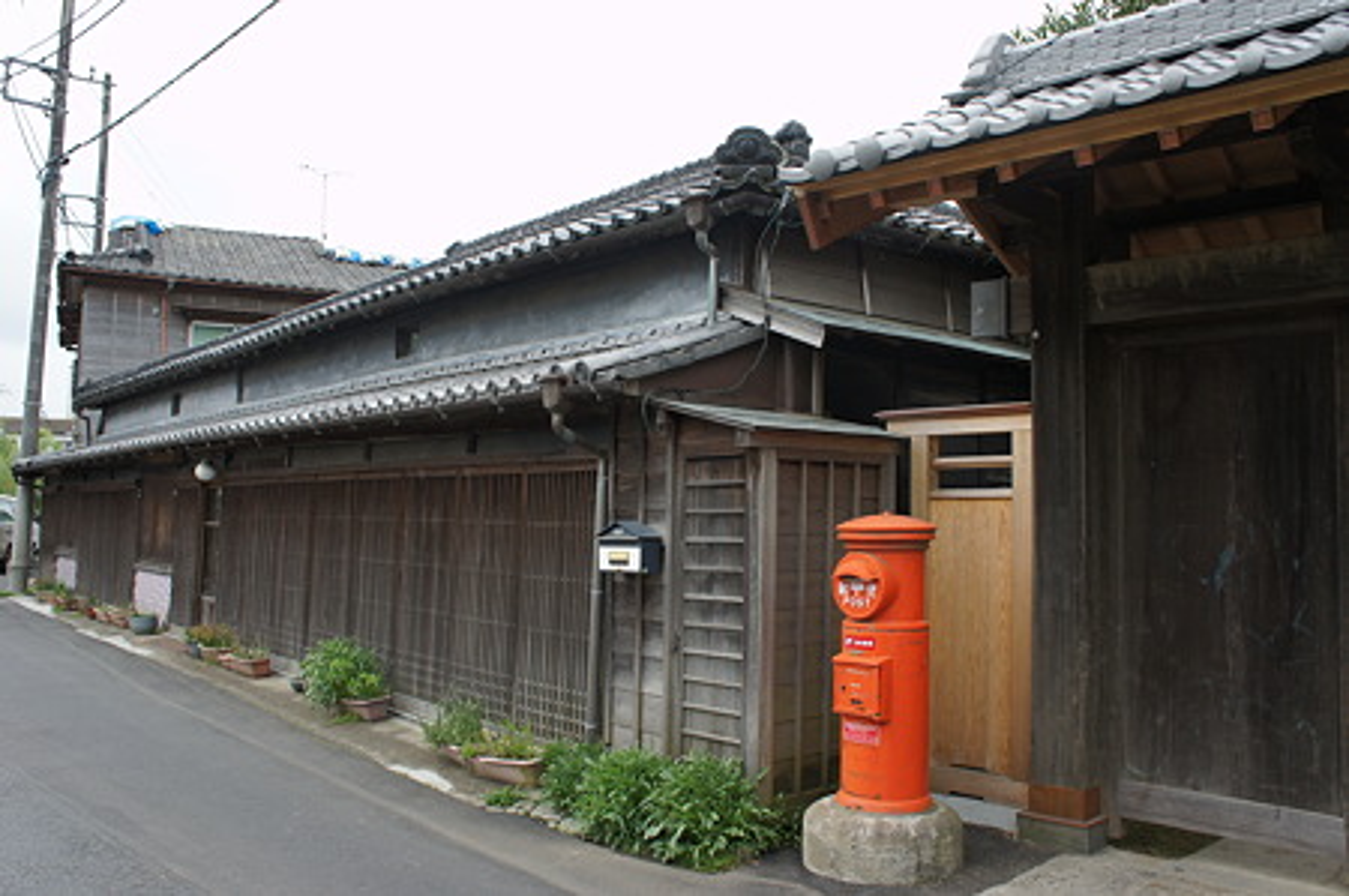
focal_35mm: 30
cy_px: 448
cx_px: 674
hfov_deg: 62.0
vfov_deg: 43.5
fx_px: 1123
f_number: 7.1
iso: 200
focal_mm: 20
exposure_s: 1/100
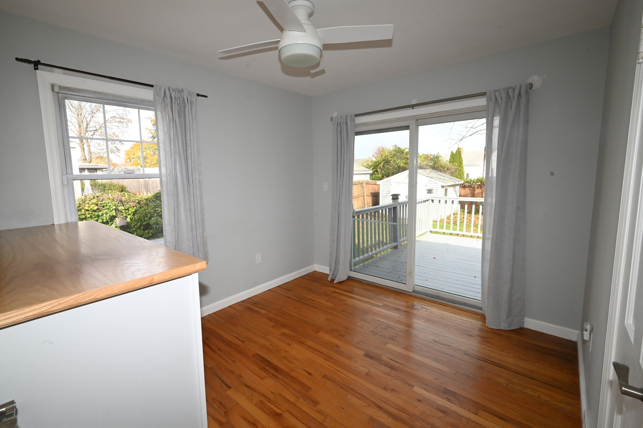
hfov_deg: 96.6
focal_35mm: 16
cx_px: 300
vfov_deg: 73.7
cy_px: 206
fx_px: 286
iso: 1250
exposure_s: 1/200
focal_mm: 14
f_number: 14
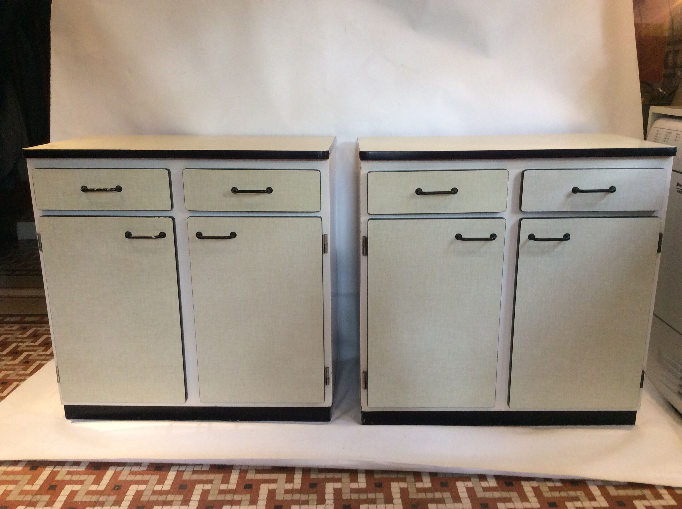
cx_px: 341
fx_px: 630
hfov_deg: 56.9
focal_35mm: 32
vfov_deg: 44.1
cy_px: 254
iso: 125
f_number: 2.4
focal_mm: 3.3
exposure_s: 1/25
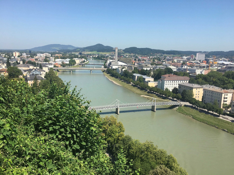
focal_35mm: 29
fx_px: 196
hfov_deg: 61.7
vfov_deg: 48.2
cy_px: 88
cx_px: 117
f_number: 2.2
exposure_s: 1/1326
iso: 25
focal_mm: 4.15
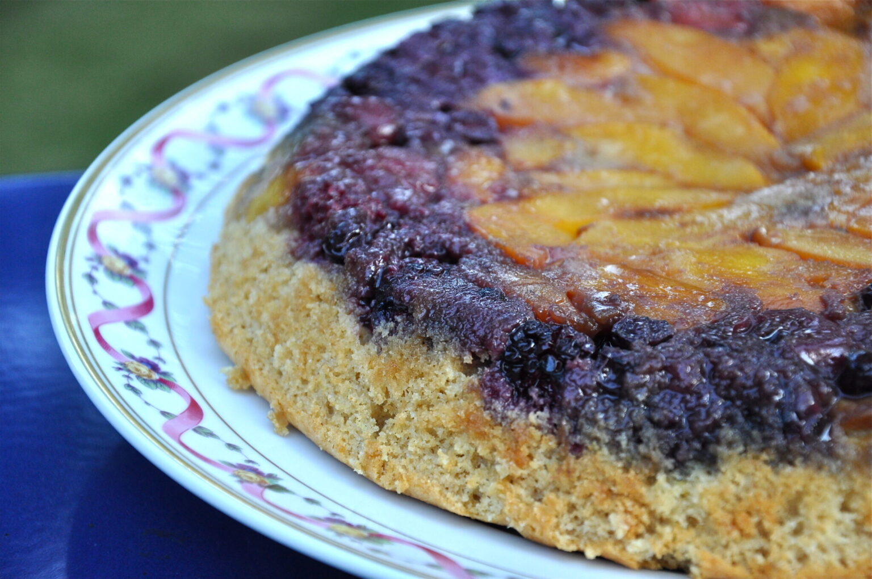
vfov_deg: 13.0
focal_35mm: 105
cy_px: 290
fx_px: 2540
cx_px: 436
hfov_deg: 19.5
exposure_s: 1/250
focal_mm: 70
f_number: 5.3
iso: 720
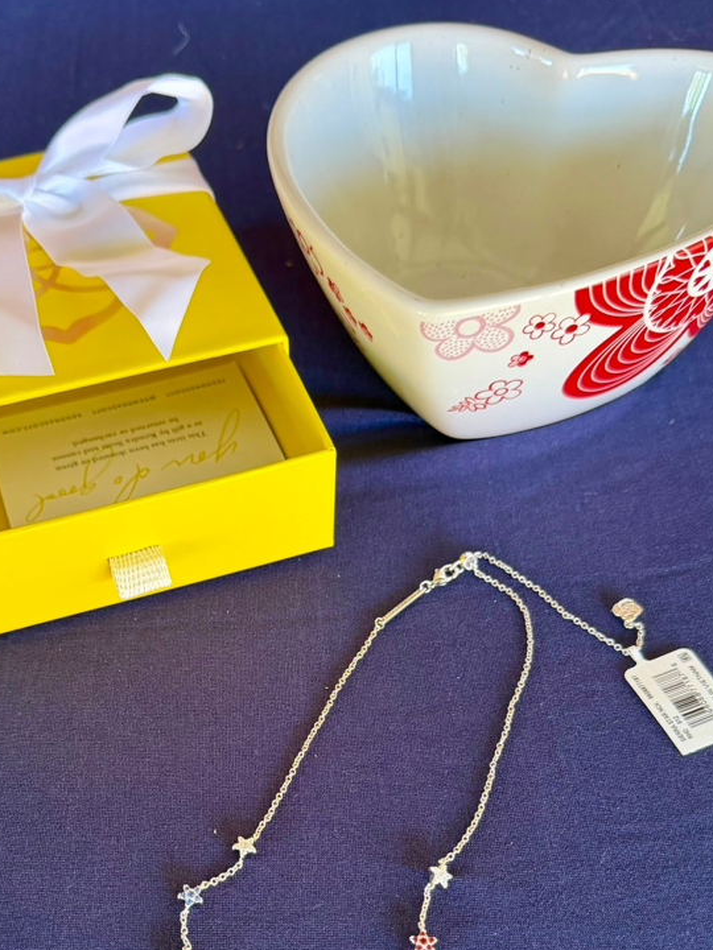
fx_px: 1099
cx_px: 280
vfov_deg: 45.4
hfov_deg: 35.8
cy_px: 693
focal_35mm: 40
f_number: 1.78
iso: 200
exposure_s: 1/121
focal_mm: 6.76
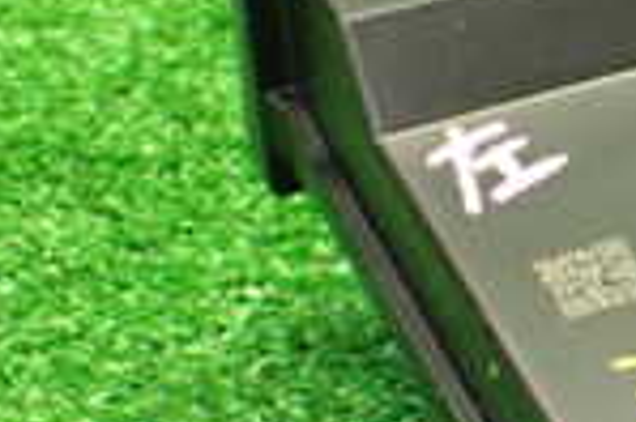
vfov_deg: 10.9
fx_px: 2224
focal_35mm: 126
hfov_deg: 14.8
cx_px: 1029
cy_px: 183
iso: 800
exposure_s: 1/100
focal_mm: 5.4
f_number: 2.3
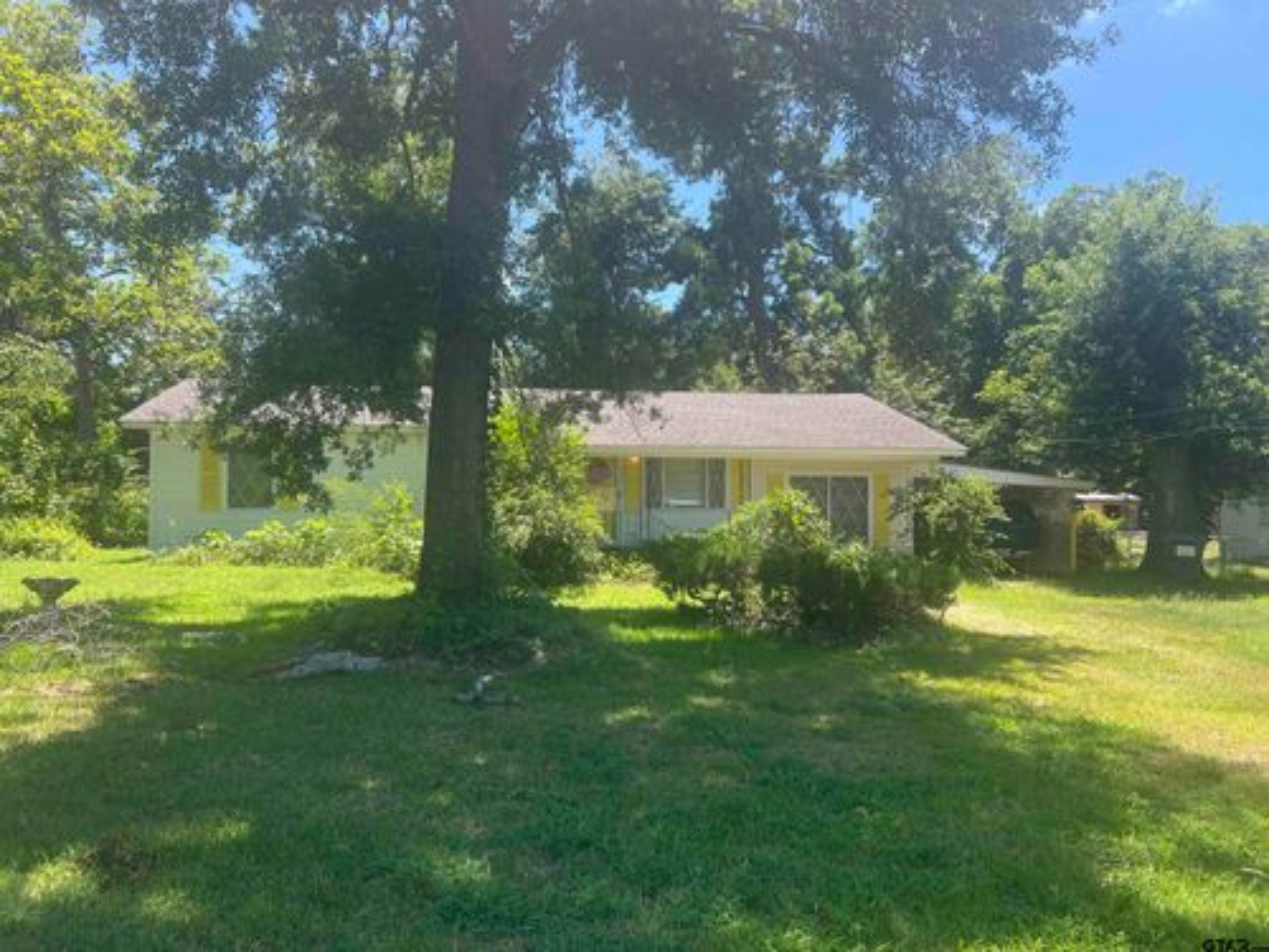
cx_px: 634
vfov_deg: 53.1
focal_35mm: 26
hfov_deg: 67.3
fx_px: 953
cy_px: 476
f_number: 1.5
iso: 50
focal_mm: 5.7
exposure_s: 1/909
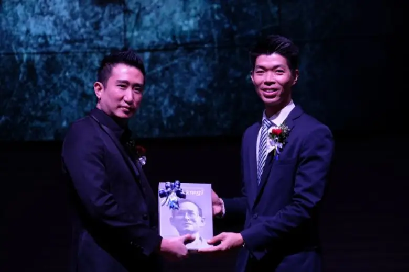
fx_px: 1488
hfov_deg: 15.6
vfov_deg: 10.5
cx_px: 204
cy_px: 136
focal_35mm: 131
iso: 500
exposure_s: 1/125
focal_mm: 87.1
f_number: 2.8
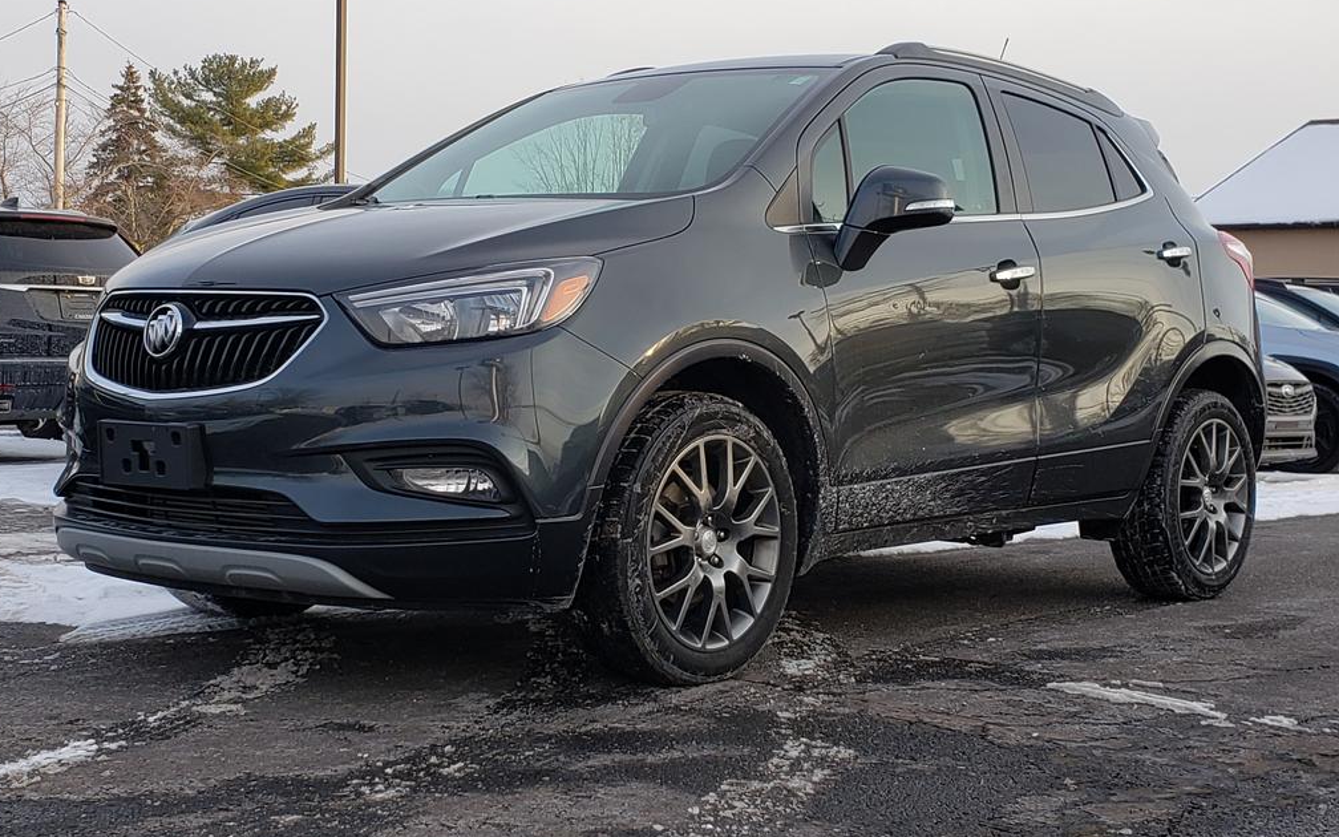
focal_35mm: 28
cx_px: 660
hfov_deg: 66.5
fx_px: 1022
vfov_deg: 44.4
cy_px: 363
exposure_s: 1/447
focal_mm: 4.3
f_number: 2.4
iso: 50
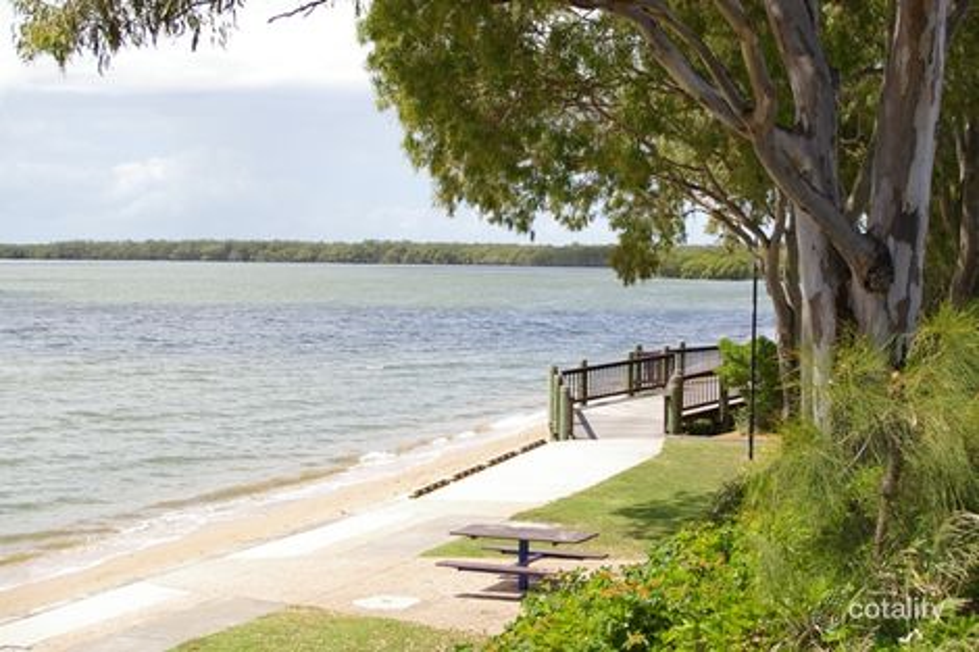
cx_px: 490
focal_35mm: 58
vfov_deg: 23.2
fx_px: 1590
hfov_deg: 34.2
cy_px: 326
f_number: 9.5
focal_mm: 39
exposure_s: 1/350
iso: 200
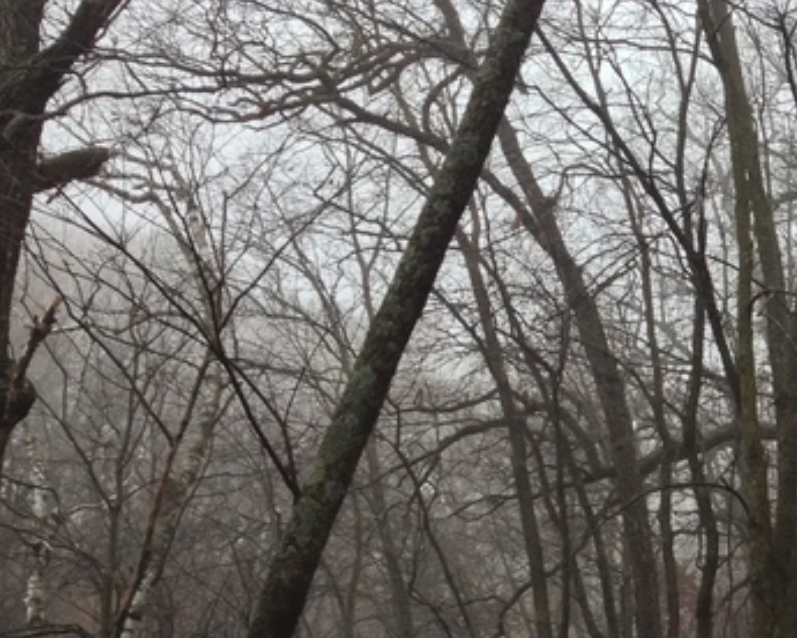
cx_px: 1014
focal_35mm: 99
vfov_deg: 15.4
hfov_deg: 18.2
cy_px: 518
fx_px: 2335
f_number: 2.4
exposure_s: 1/120
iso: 100
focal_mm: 4.28
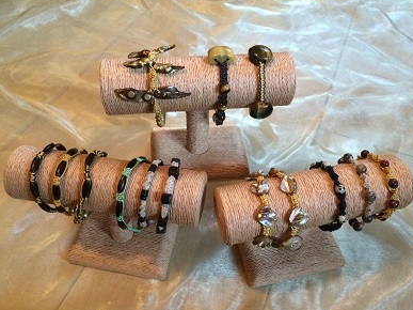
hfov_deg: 60.0
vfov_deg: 46.8
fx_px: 358
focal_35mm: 30
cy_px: 153
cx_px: 212
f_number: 2.2
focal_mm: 4.15
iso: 320
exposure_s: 1/24
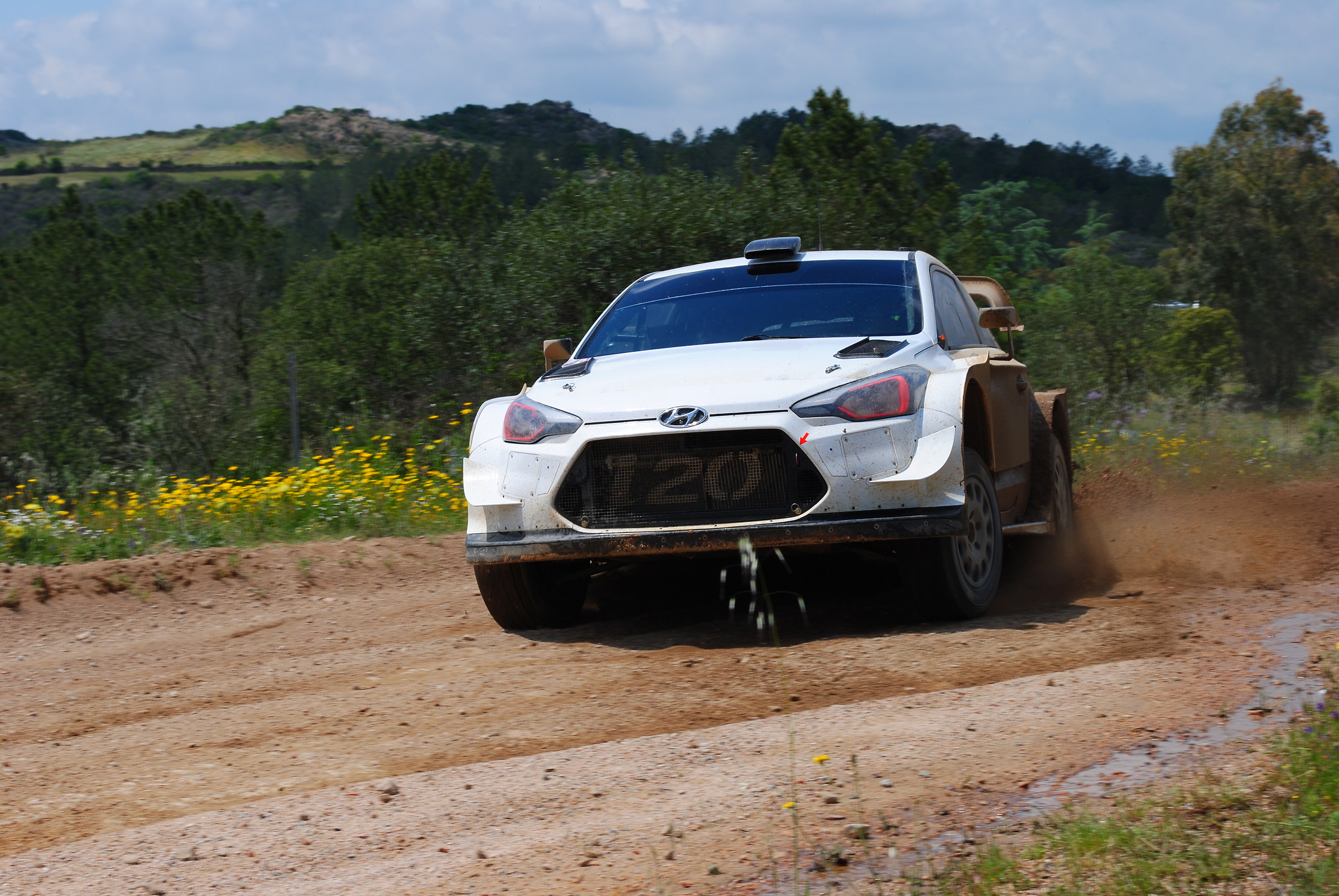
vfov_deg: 16.6
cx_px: 670
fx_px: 3072
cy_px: 448
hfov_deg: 24.6
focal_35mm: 82
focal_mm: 55
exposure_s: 1/250
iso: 100
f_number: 10
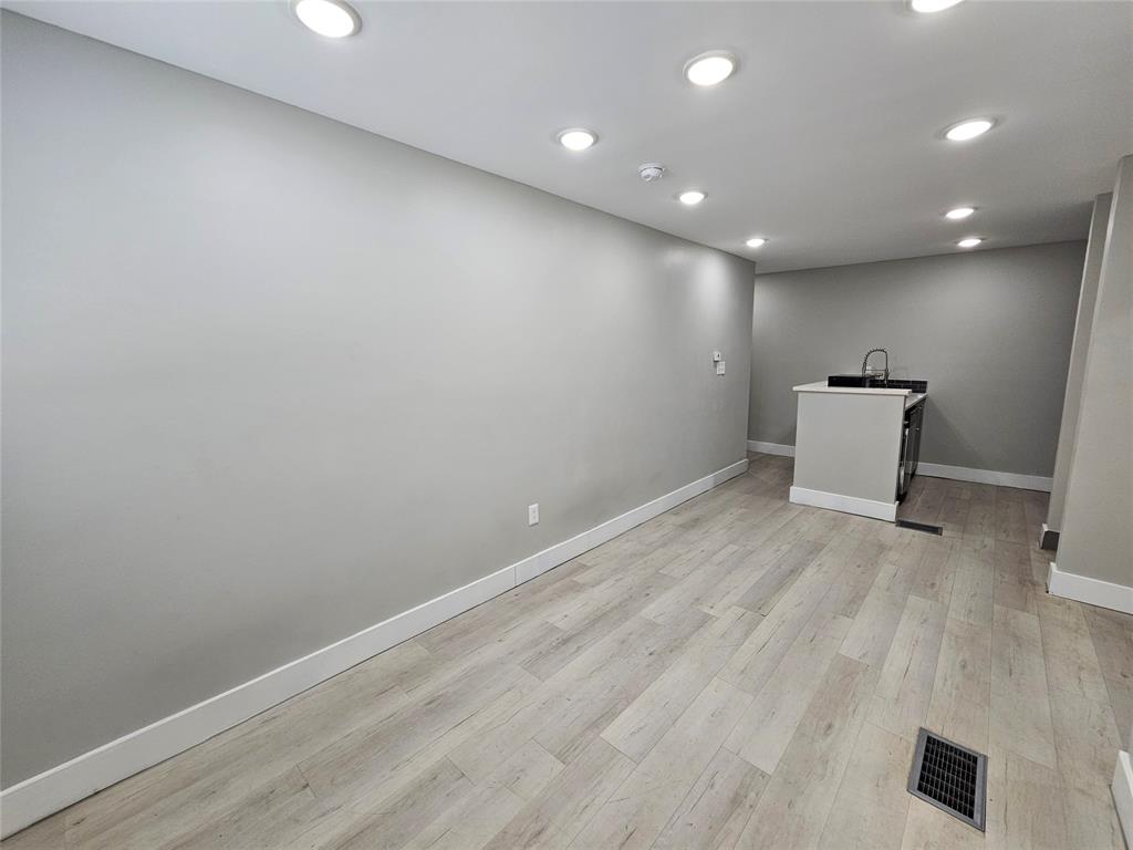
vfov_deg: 89.9
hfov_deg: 106.2
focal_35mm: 13
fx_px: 425
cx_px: 566
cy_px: 425
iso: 100
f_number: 2.2
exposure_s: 1/60
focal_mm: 2.2
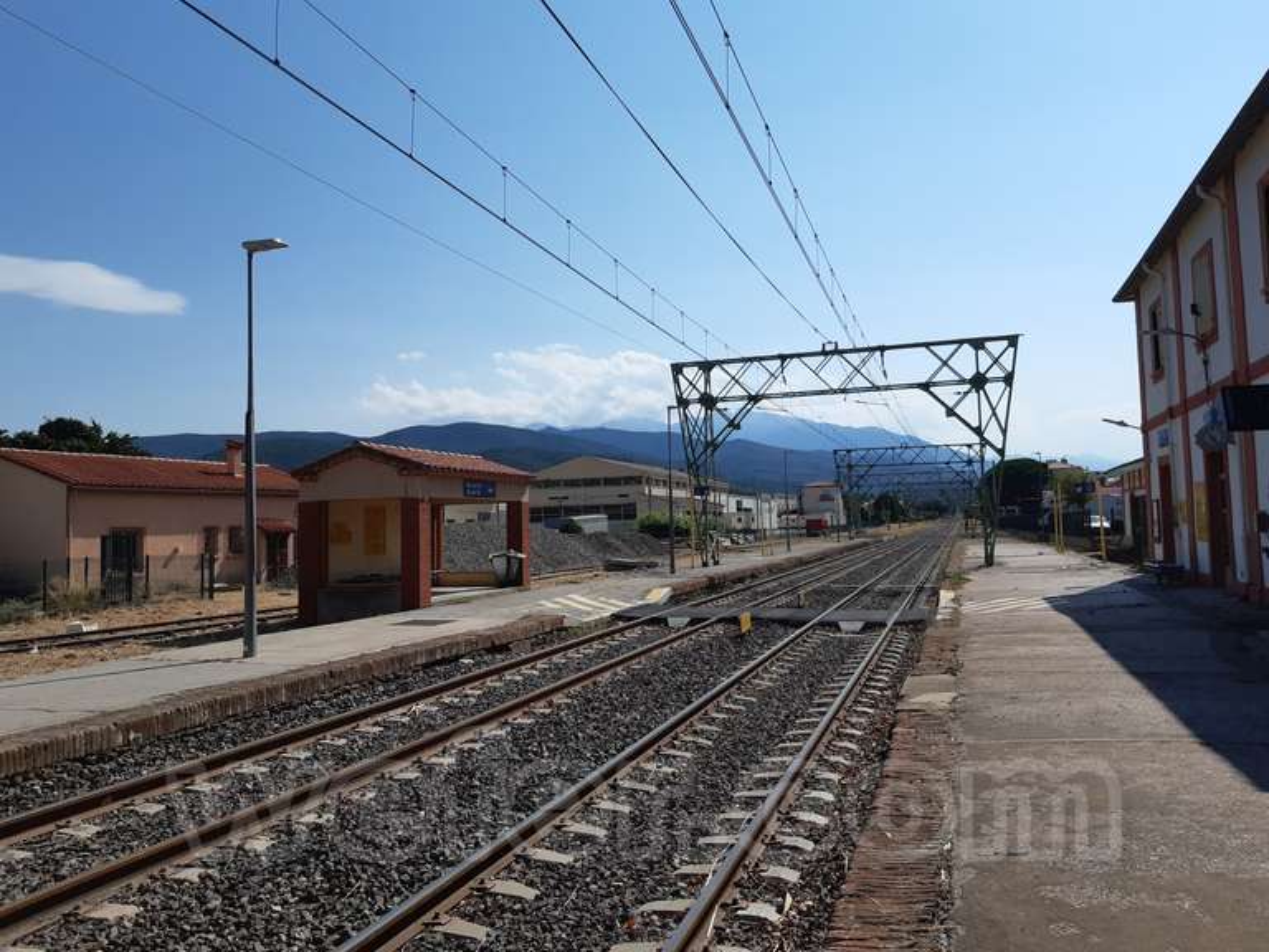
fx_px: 953
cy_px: 476
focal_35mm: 26
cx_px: 634
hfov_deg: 67.3
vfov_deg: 53.1
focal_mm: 3.92
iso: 40
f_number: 1.7
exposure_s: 1/3937
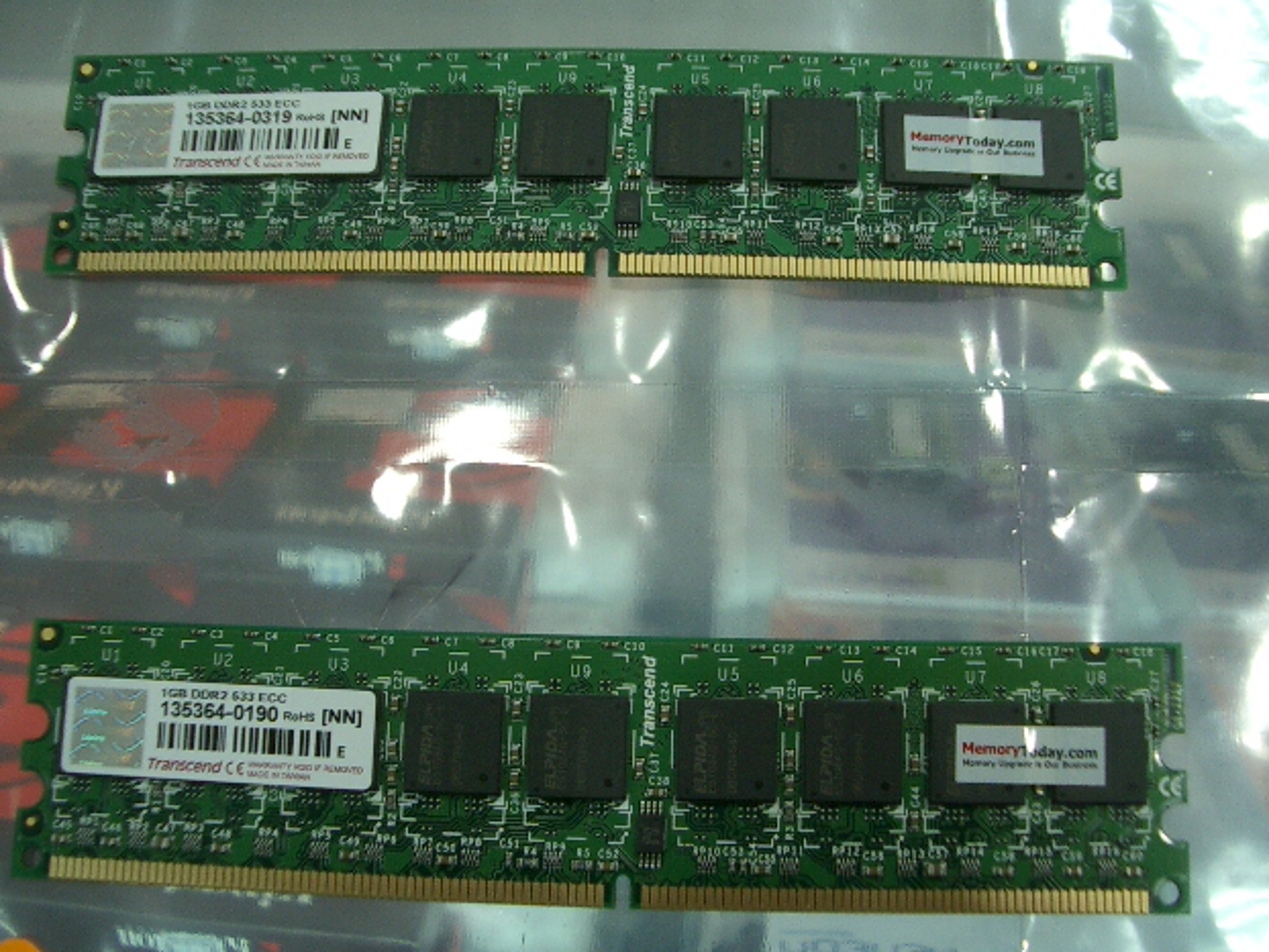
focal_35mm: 36
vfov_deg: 39.7
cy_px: 475
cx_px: 630
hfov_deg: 51.3
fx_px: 1320
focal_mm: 5.8
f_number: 2.6
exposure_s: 1/50
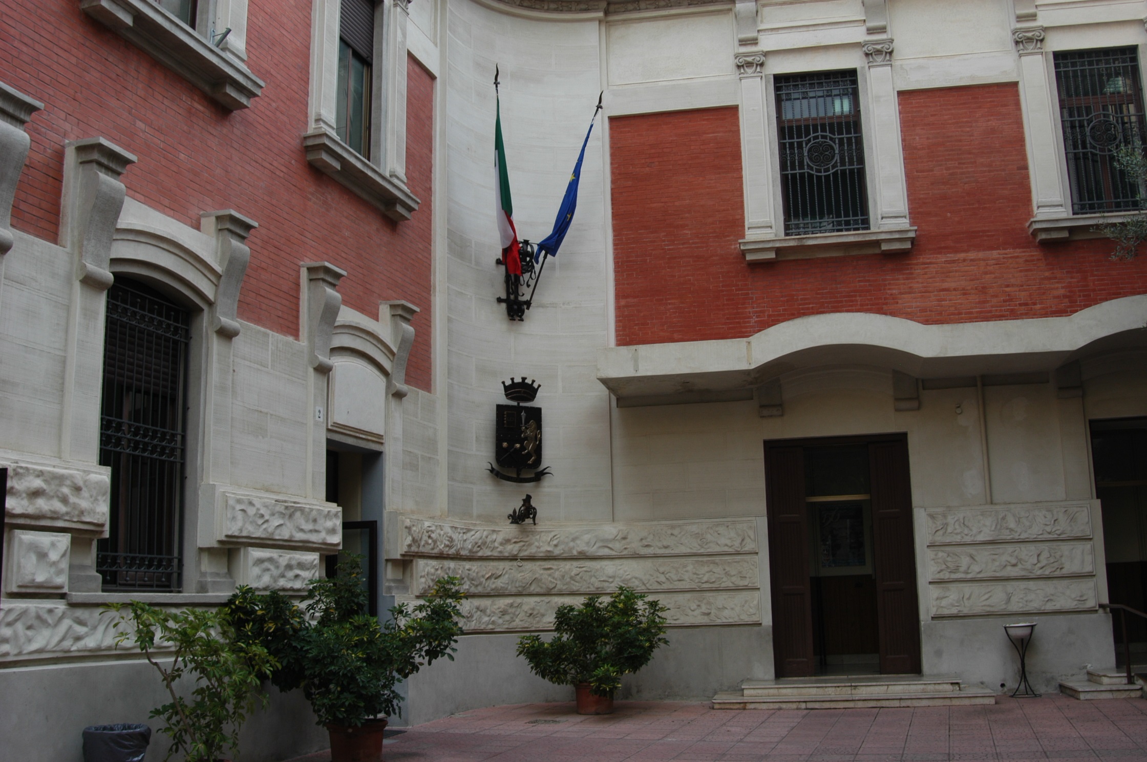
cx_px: 574
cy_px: 381
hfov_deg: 53.2
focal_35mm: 36
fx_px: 1146
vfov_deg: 36.8
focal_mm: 24
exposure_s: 1/160
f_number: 6.3
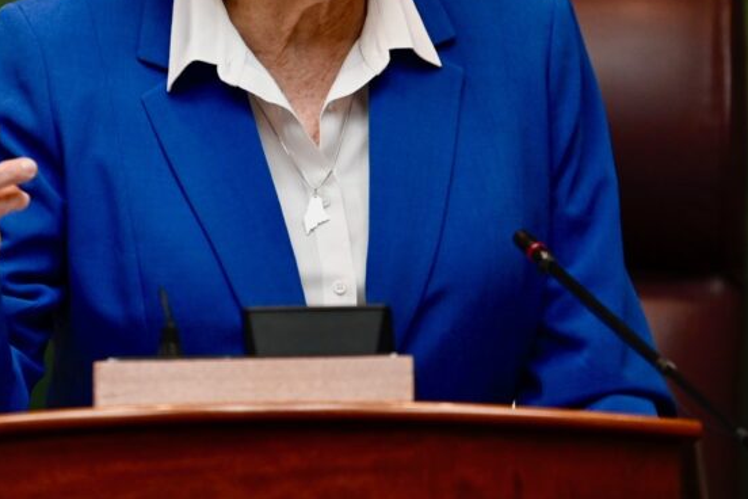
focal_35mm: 1039
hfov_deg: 2.0
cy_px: 75
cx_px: 211
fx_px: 21586
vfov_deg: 1.3
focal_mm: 560
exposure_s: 1/250
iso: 2000
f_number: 4
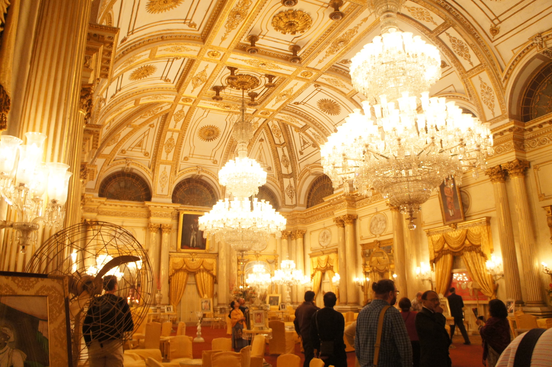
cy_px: 184
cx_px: 276
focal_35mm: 27
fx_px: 414
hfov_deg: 67.4
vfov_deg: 47.8
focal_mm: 18
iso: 1600
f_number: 3.5
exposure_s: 1/40
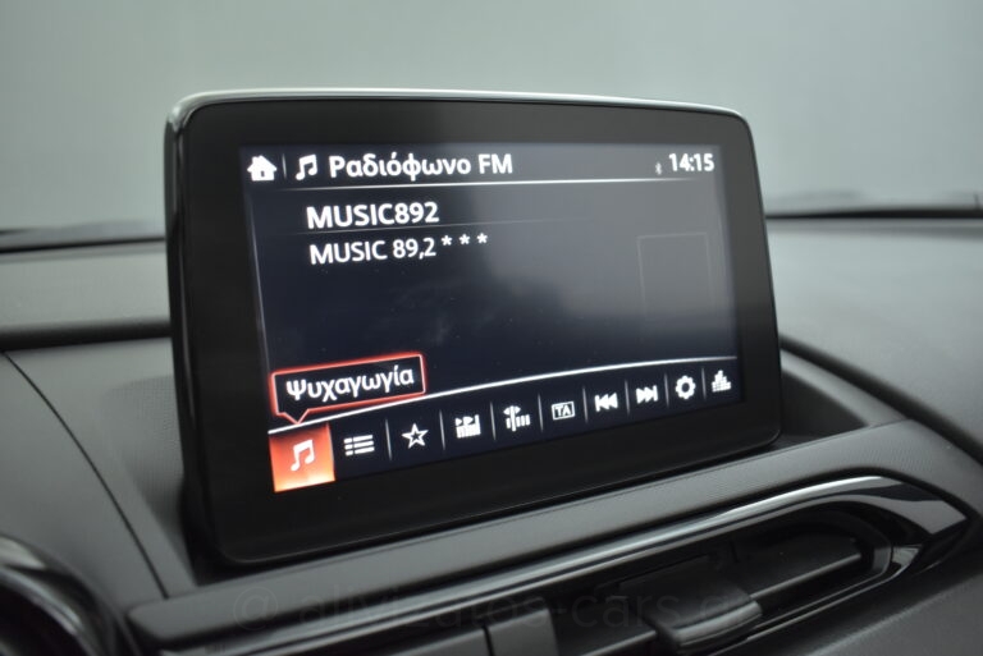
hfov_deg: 67.4
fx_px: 738
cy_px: 328
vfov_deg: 48.0
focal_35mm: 27
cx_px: 492
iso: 1600
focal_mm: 18
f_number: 3.5
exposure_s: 1/100
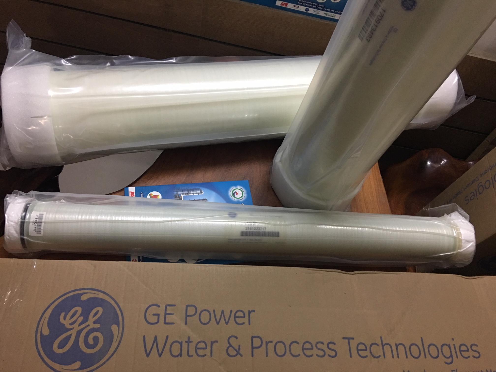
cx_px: 248
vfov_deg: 48.2
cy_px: 186
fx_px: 416
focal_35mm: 29
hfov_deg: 61.7
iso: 100
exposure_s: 1/17
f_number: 2.2
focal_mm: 4.15
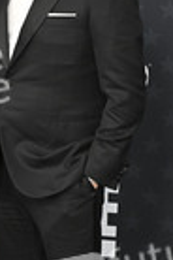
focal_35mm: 107
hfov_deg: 12.5
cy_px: 187
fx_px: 771
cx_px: -32
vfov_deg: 19.0
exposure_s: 1/320
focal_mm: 37
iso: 1250
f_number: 5.6
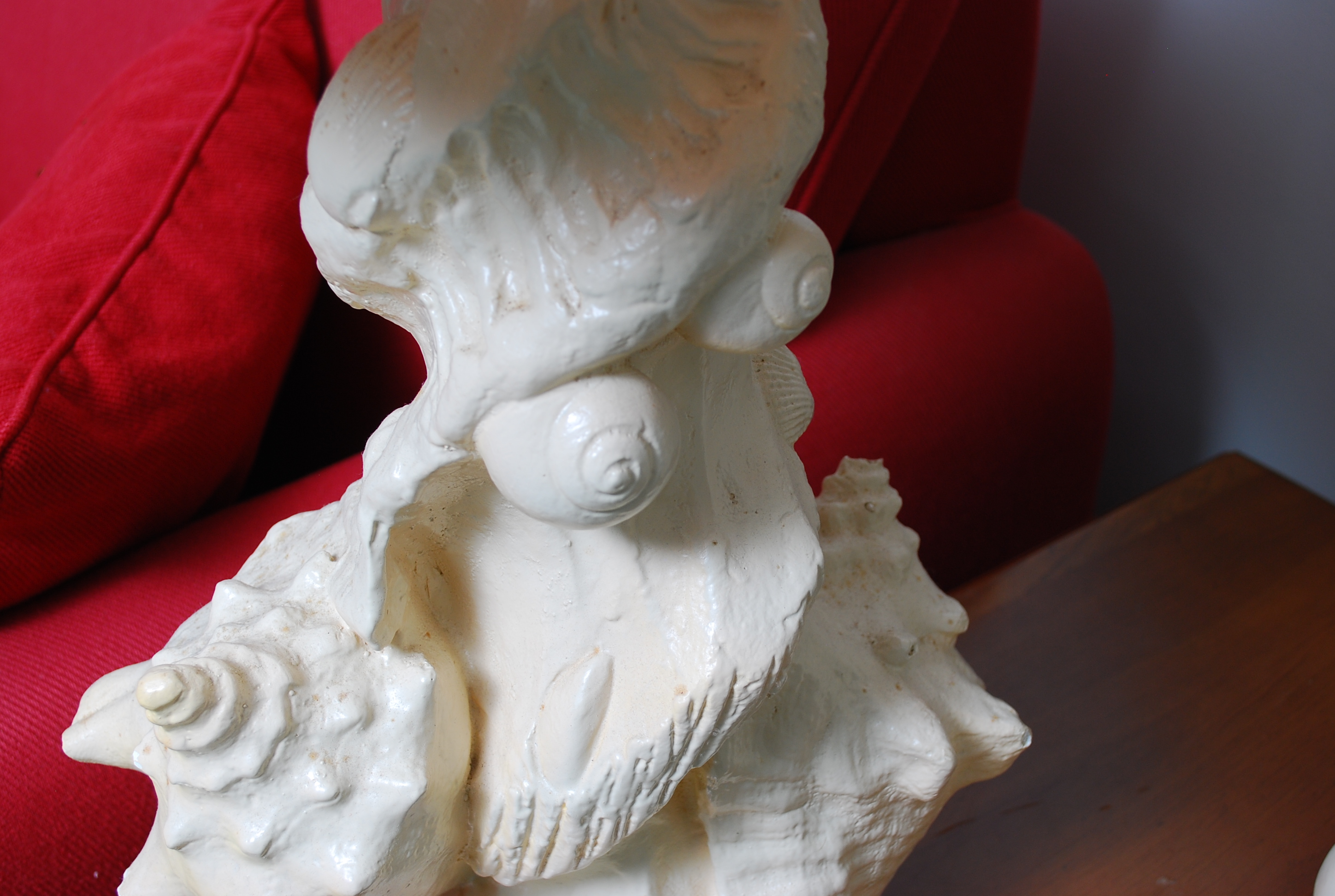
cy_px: 448
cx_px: 668
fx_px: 1784
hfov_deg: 41.0
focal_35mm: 48
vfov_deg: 28.2
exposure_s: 1/160
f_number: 5.6
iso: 160
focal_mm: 32
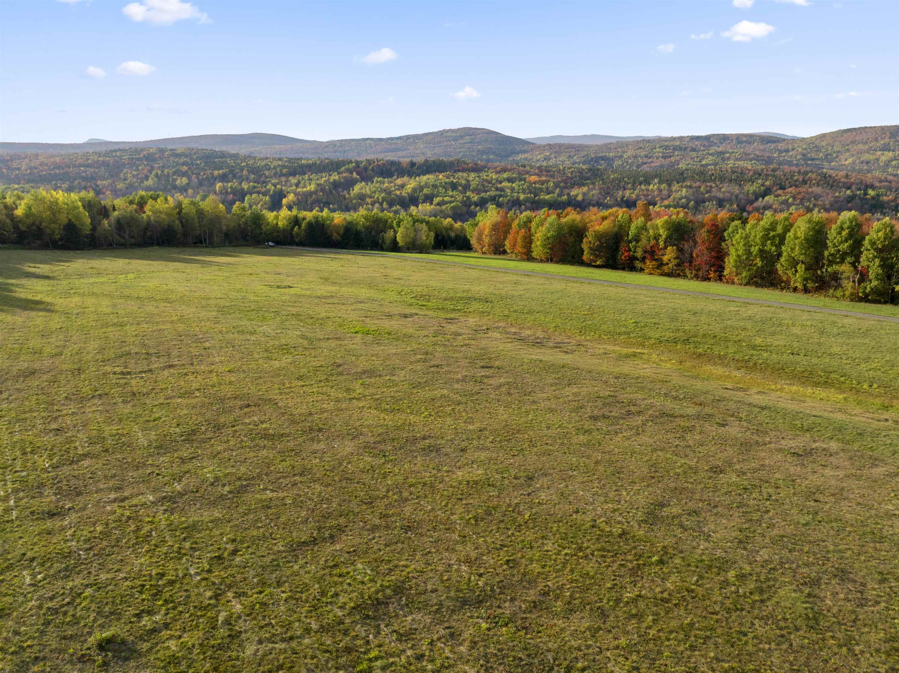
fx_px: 623
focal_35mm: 24
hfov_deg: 71.6
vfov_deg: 56.8
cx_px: 450
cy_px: 336
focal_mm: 12.29
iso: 270
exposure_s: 1/2000
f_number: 2.8
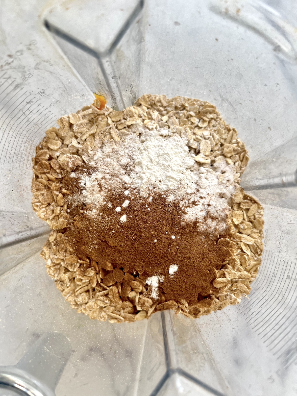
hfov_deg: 53.1
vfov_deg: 67.3
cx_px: 148
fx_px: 297
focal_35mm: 26
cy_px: 198
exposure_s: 1/121
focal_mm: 5.7
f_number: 1.5
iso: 64
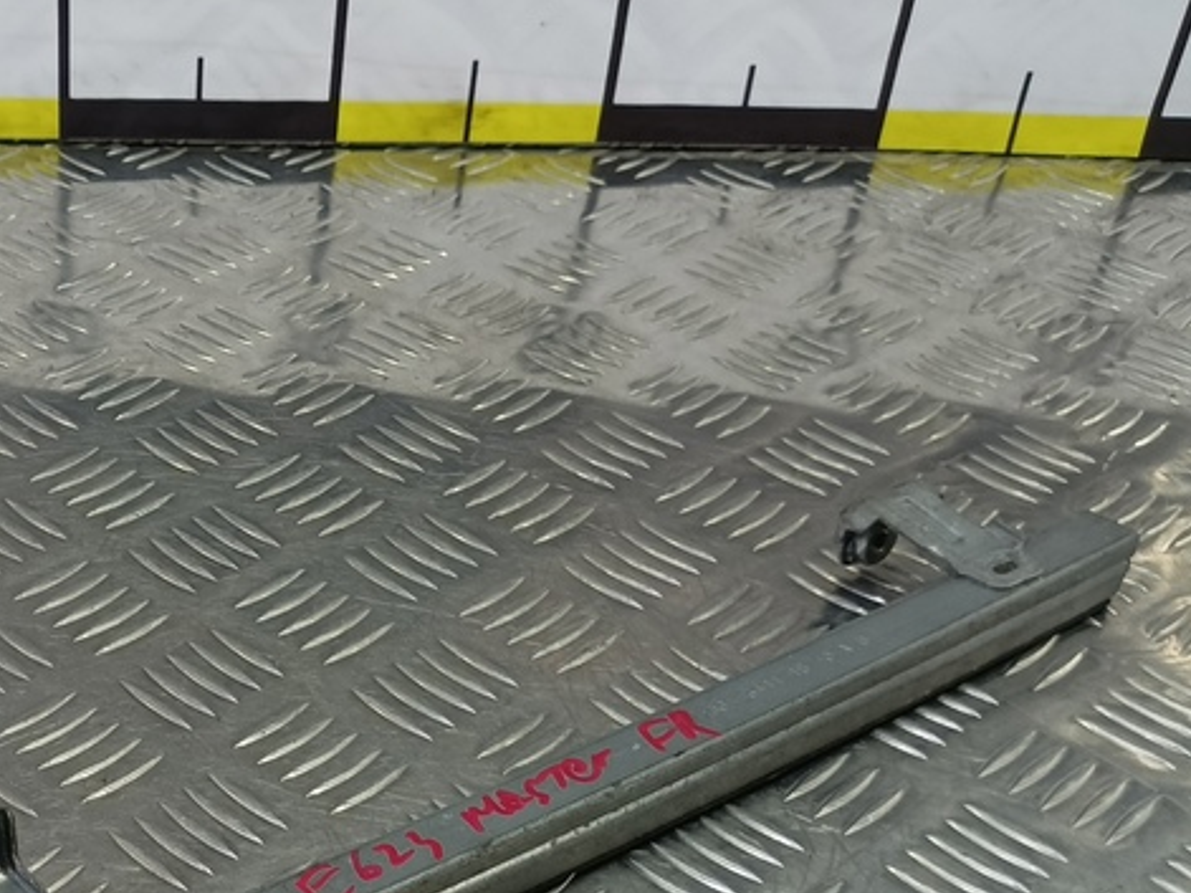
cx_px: 38
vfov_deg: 27.1
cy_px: 941
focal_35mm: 50
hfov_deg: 35.1
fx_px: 1720
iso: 82
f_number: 1.6
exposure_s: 1/50
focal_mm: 4.11
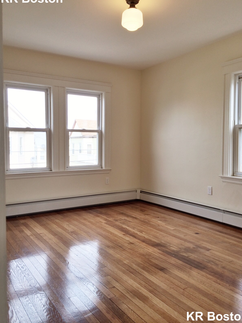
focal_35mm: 31
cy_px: 159
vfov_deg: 58.3
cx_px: 125
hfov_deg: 45.5
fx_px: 289
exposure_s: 1/120
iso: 40
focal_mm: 4.12
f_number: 2.2
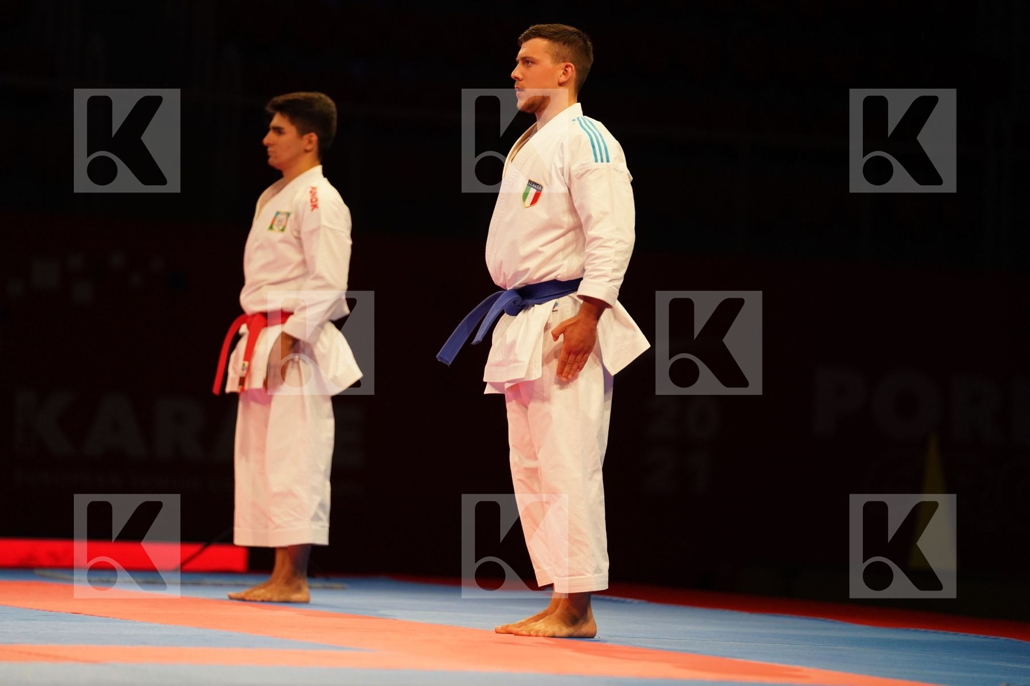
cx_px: 515
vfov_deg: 7.9
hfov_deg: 11.9
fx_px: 4949
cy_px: 343
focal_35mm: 173
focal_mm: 173
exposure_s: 1/500
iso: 2000
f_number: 2.8
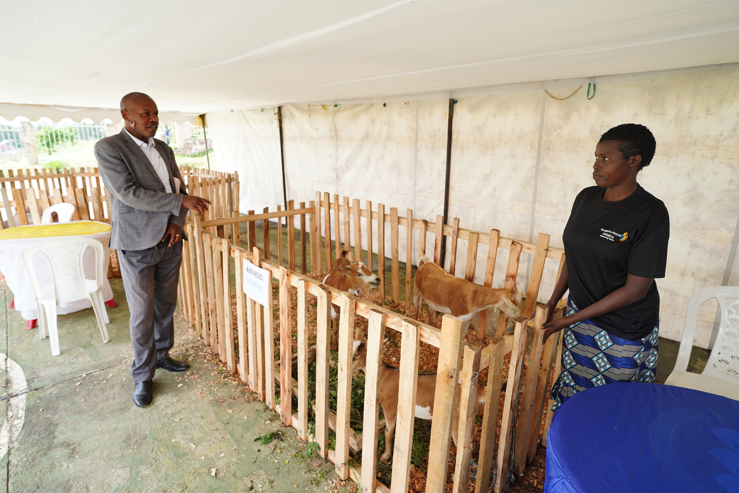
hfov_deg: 84.0
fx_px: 411
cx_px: 370
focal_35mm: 20
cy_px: 246
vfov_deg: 61.9
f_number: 4
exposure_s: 1/125
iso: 100
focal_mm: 20
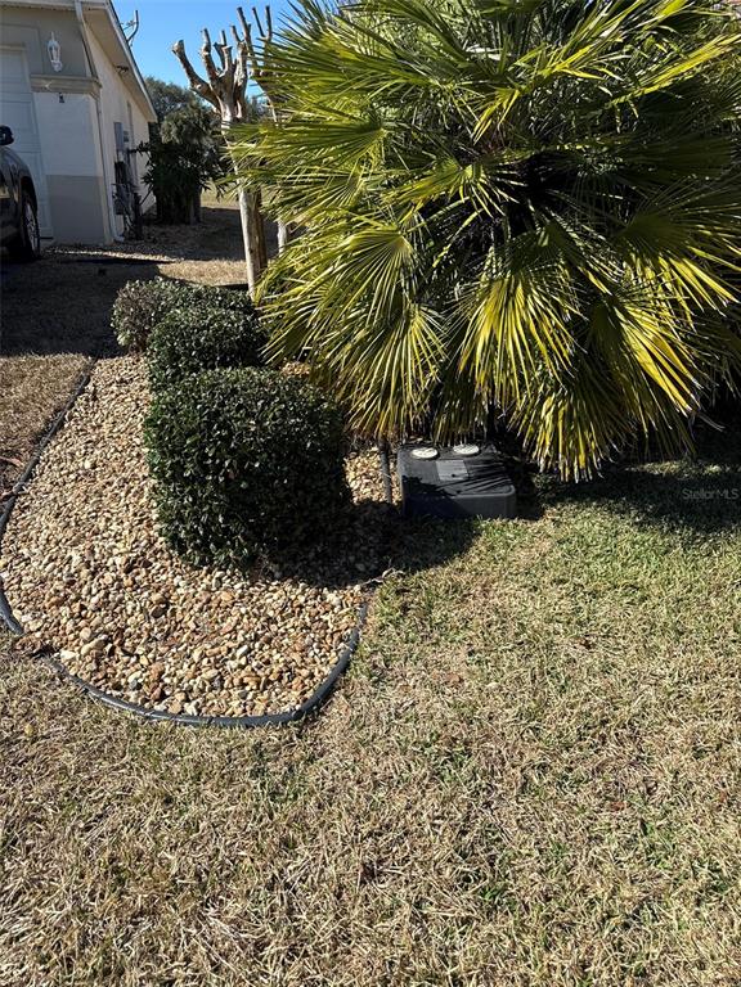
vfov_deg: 71.6
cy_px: 494
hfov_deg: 56.8
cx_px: 370
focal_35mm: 24
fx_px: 685
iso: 80
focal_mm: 6.76
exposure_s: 1/3584
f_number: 1.78
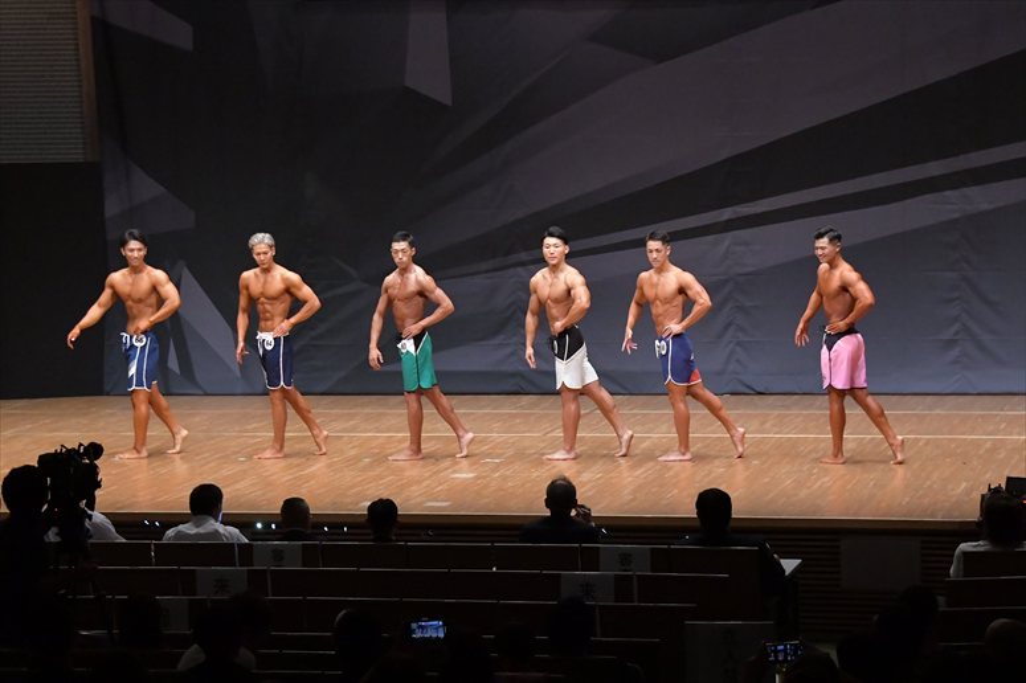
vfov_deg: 13.0
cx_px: 513
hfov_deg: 19.5
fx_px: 2991
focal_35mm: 105
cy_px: 342
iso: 6400
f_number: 5.6
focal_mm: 70
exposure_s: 1/400
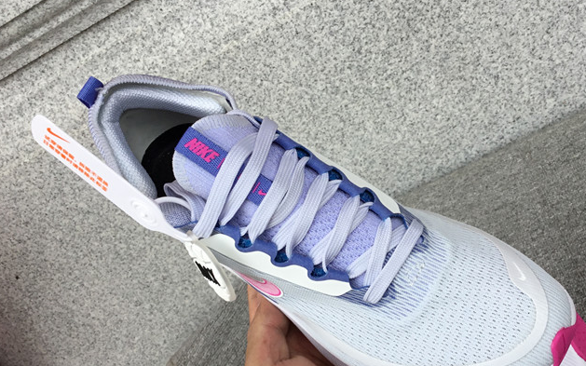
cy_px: 249
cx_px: 347
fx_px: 751
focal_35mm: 47
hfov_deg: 42.5
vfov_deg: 27.2
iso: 25
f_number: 2.4
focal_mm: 3.3
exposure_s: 1/120
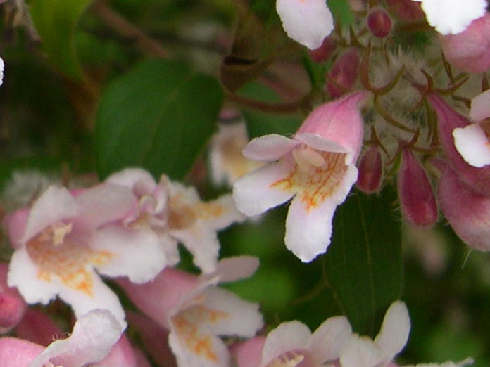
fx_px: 1755
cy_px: -12
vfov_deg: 11.8
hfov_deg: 14.8
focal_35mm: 124
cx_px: -237
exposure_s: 1/481
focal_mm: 8
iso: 100
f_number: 2.8
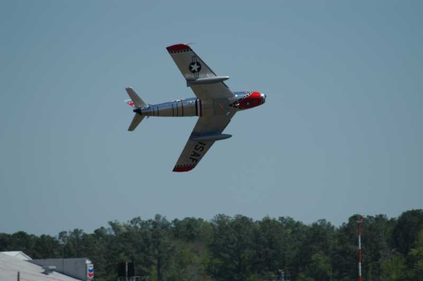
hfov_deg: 4.6
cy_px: 140
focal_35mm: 450
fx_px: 5283
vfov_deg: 3.0
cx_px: 212
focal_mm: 300
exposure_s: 1/1500
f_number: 5.6
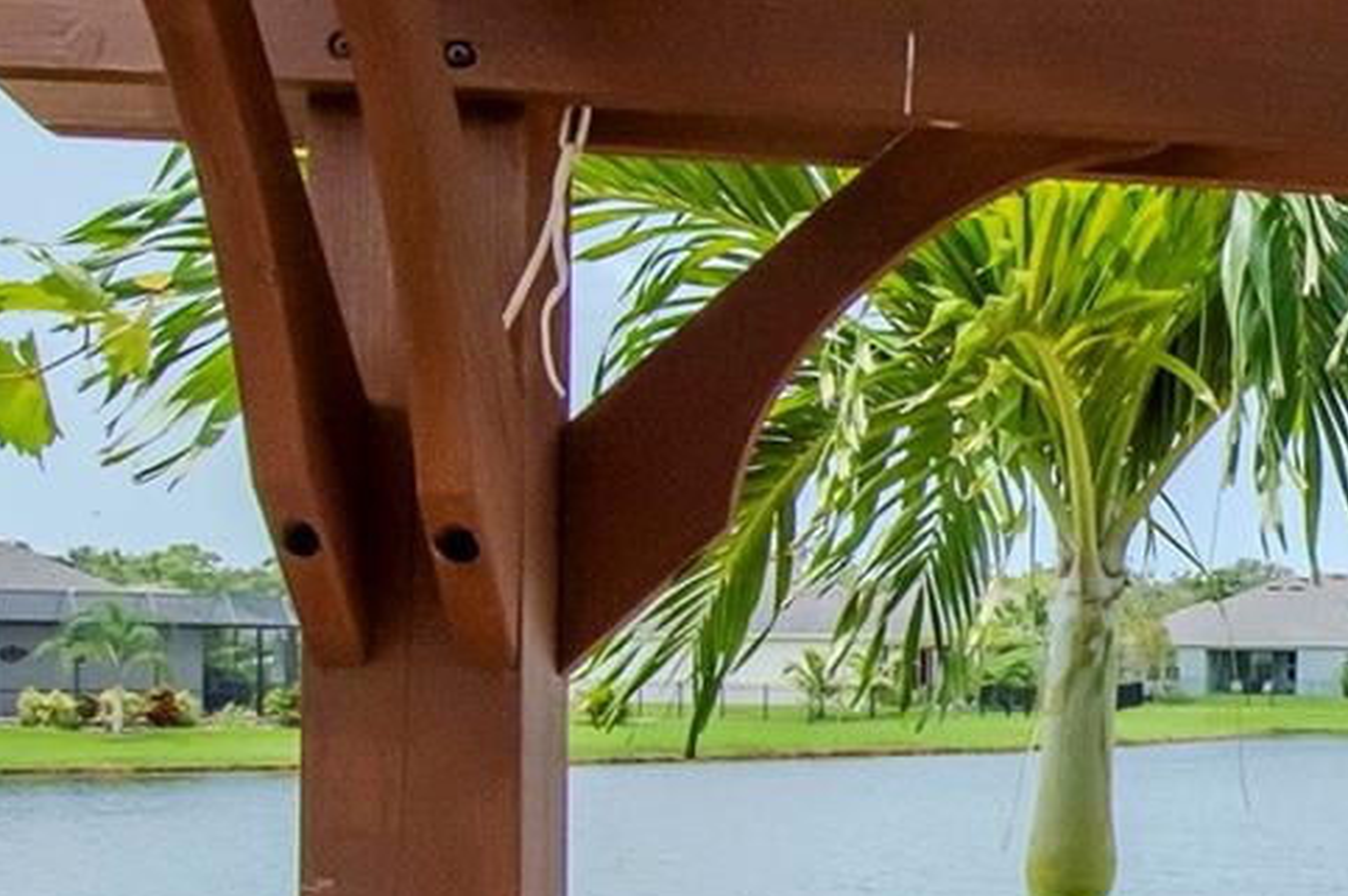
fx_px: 2419
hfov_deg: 25.6
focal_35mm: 65
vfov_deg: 20.8
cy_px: 681
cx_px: 1864
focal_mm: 13
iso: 800
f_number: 11
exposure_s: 1/2000
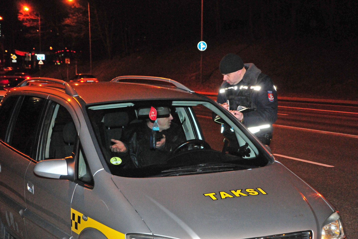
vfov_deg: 18.9
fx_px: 716
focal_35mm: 72
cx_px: 179
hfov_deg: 28.1
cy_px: 120
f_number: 5
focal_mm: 48
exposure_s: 1/40
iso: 2500
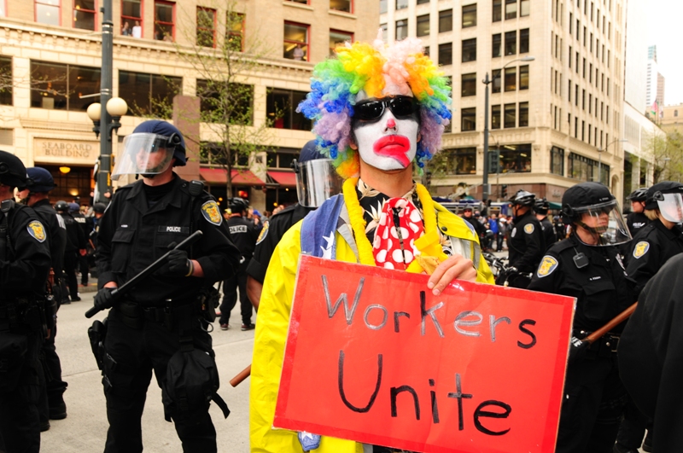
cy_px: 226
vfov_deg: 43.5
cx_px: 342
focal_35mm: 30
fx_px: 568
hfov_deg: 62.0
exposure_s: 1/80
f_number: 5
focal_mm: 20
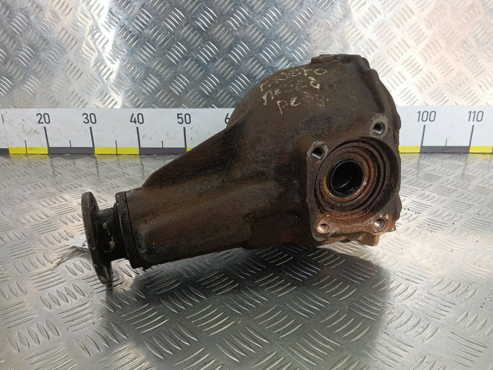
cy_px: 185
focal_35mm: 23
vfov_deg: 58.9
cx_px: 246
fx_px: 328
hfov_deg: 73.9
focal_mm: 4.11
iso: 134
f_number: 1.6
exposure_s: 1/100
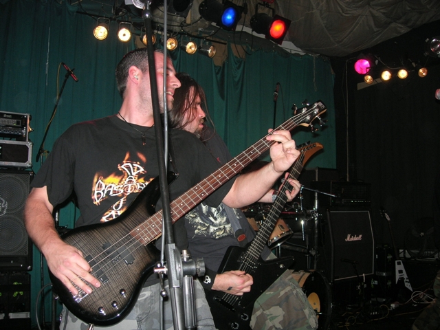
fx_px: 483
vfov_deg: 37.7
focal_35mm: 38
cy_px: 165
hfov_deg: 49.0
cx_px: 220
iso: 69
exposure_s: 1/60.1
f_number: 2.8
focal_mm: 7.8
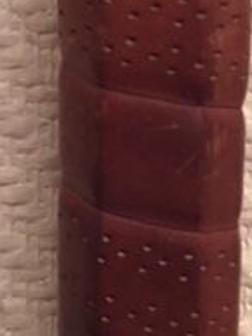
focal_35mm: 96
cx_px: 179
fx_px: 931
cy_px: 104
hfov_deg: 15.4
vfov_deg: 20.3
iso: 250
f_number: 2.2
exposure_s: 1/20
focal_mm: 4.15
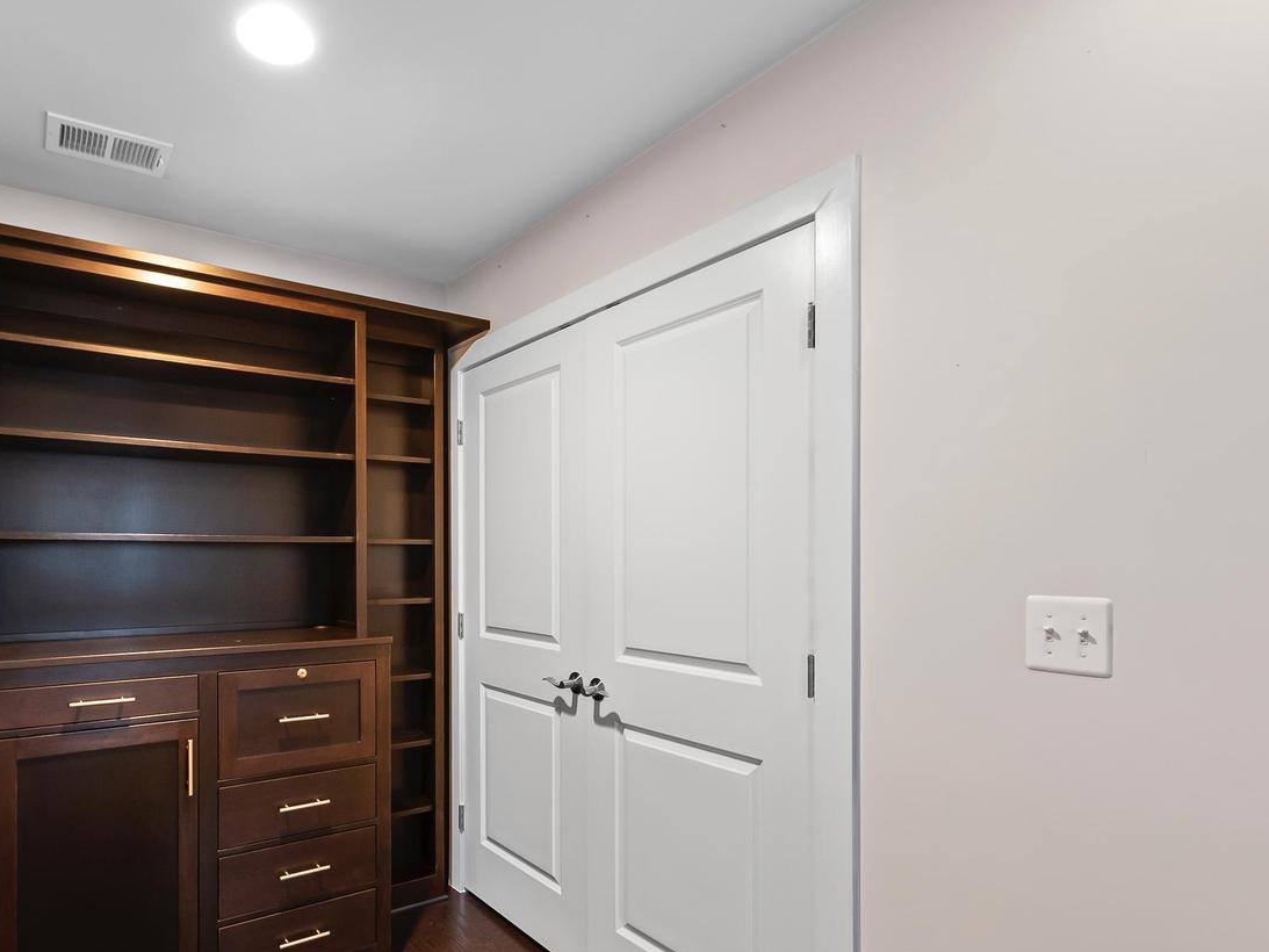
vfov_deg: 68.3
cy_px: 547
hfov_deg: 82.9
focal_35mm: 19
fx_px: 697
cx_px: 467
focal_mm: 10
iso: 640
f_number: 7.1
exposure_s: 1/2
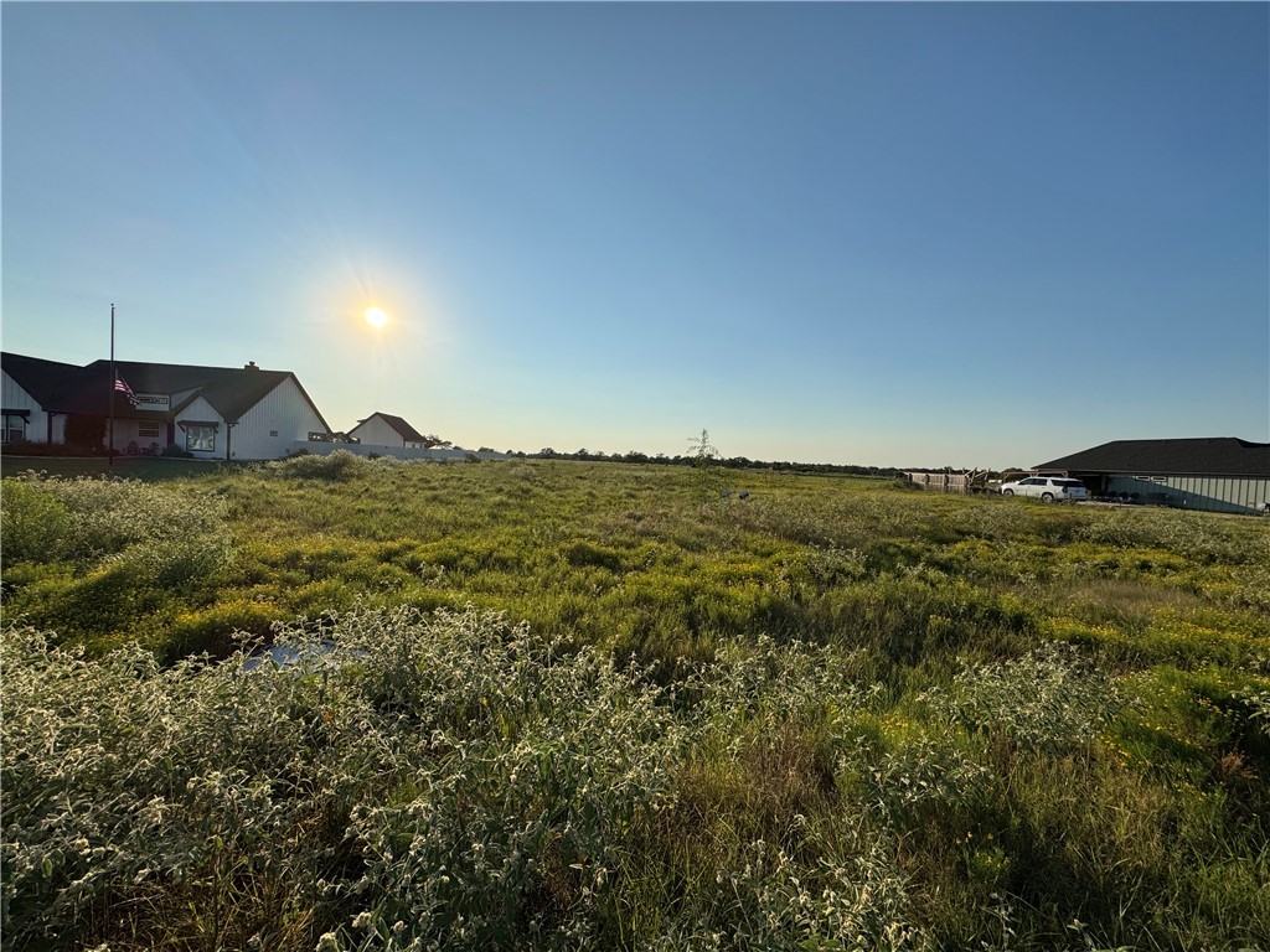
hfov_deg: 102.1
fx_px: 514
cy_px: 476
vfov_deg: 85.7
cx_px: 635
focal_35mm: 14
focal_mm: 2.22
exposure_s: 1/4132
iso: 40
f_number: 2.2
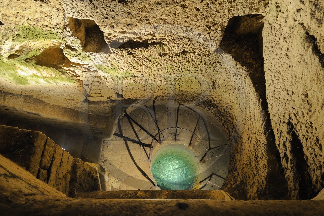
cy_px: 108
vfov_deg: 53.1
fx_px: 216
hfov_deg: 73.8
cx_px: 162
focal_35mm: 24
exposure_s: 3
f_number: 10
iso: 400
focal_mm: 24
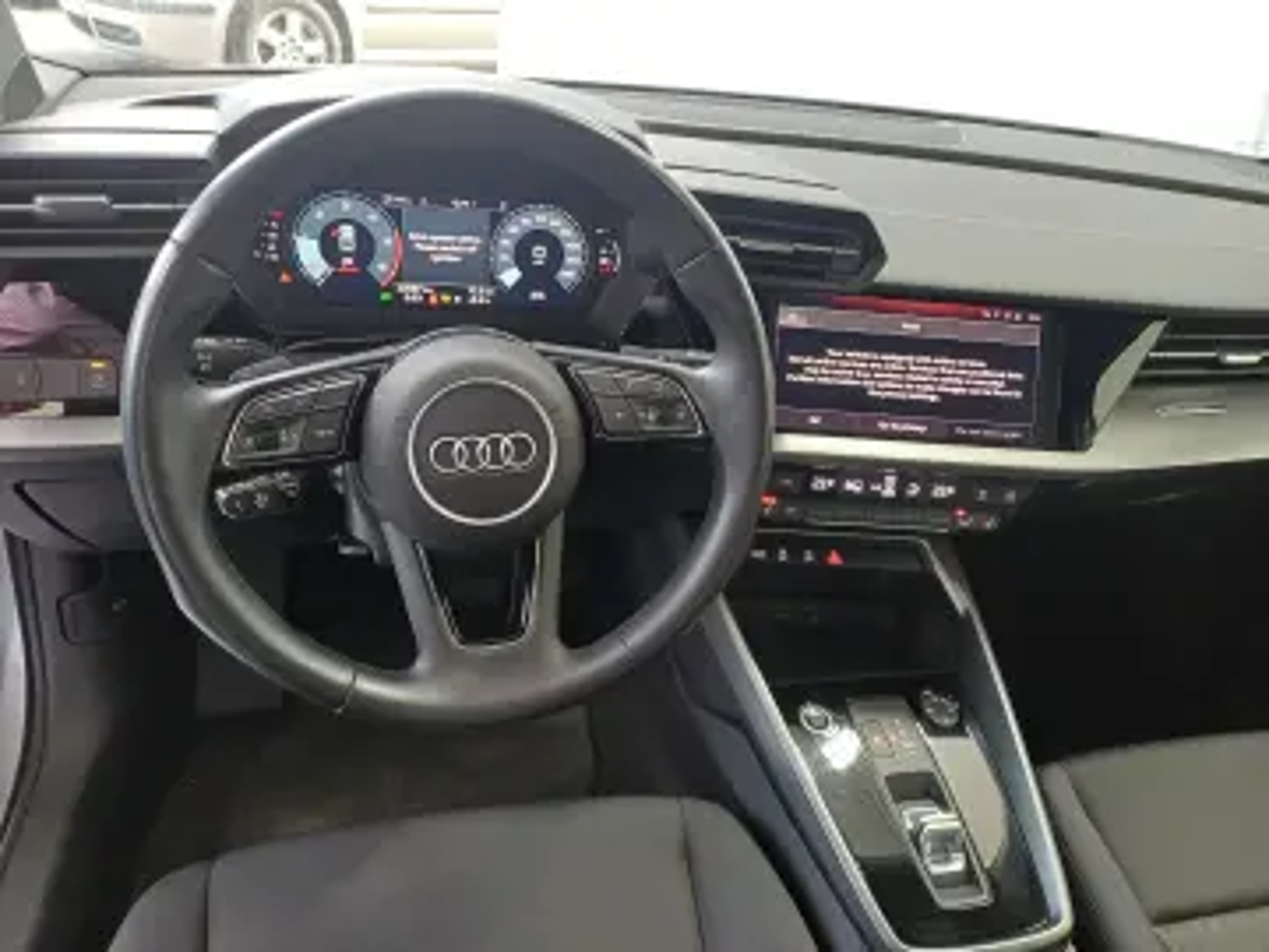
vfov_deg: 54.9
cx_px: 634
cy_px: 476
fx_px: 916
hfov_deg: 69.4
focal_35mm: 25
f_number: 1.8
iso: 250
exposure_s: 1/60
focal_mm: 4.65
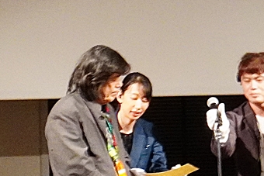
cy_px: -75
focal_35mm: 359
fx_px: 2634
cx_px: 141
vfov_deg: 3.8
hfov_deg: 5.7
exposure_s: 1/25
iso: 6400
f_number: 14
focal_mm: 42
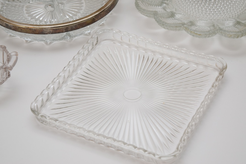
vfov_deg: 16.6
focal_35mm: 82
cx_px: 123
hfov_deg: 24.6
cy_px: 82
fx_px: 564
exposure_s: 1/80
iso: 800
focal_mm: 55
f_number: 5.6
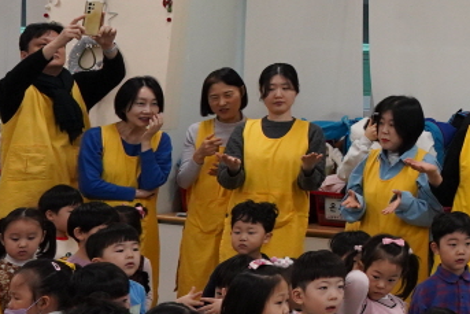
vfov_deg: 12.5
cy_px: -102
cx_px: 862
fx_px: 1384
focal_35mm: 106
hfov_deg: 16.1
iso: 2500
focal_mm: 28
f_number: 7.1
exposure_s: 1/125
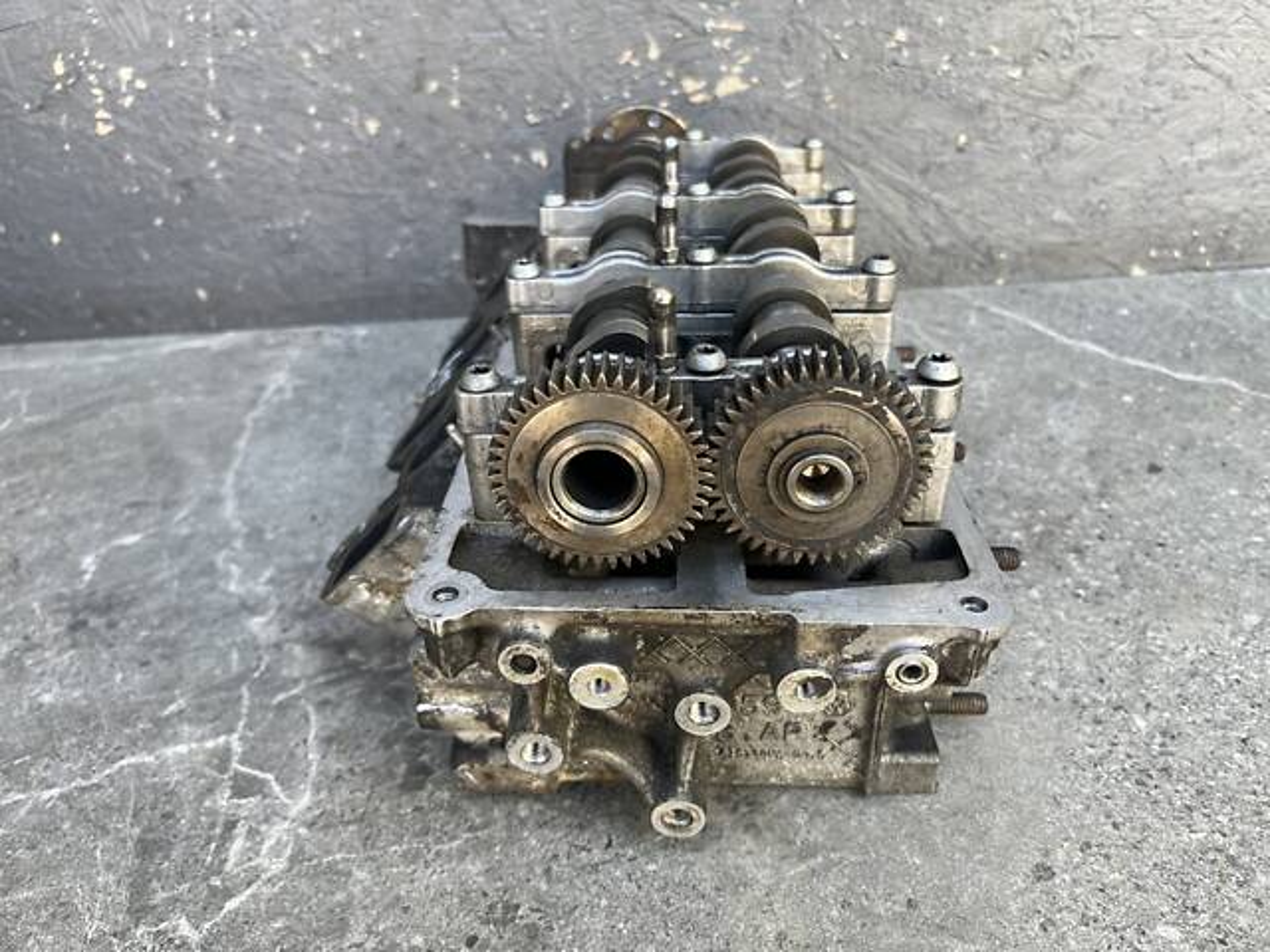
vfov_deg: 53.1
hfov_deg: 67.3
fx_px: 954
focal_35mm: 26
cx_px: 635
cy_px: 476
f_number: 1.6
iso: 40
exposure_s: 1/122
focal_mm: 5.1
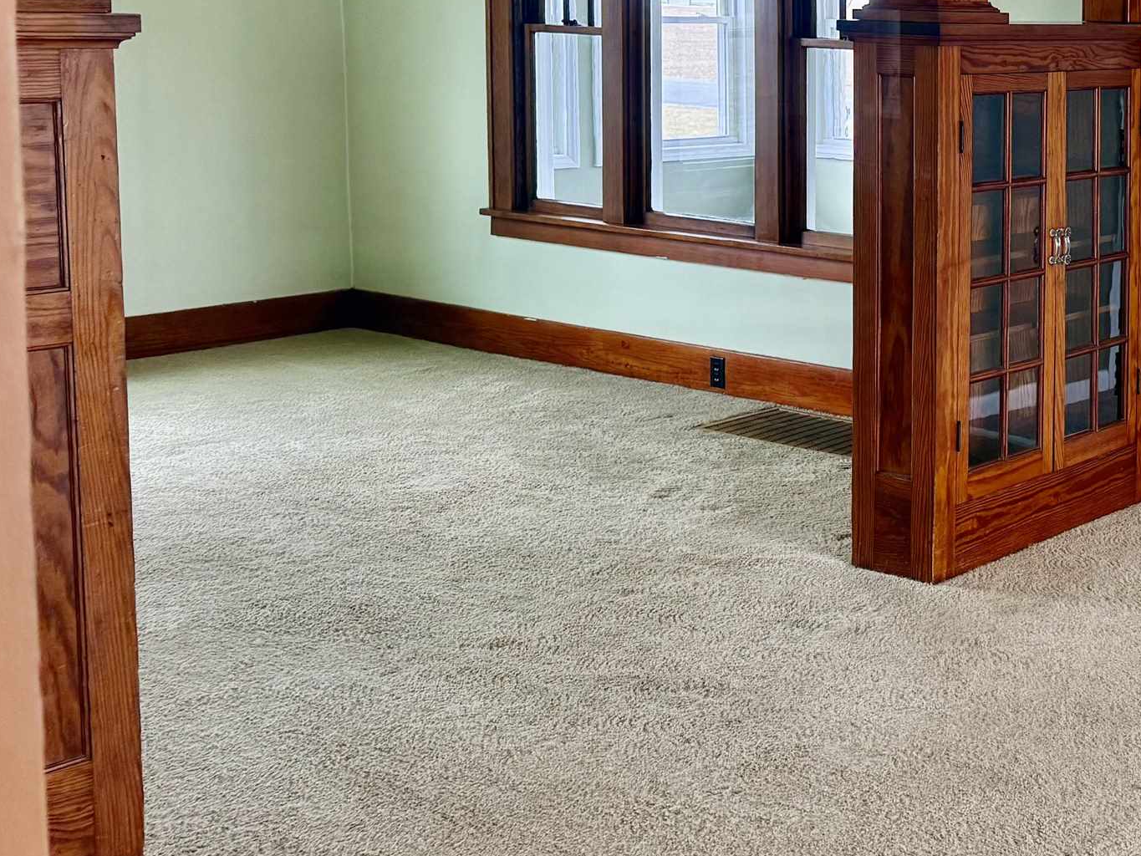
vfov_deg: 26.7
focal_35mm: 54
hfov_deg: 31.5
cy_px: 206
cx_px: 1258
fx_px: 1780
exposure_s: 1/153
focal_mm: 6.76
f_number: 1.78
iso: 200
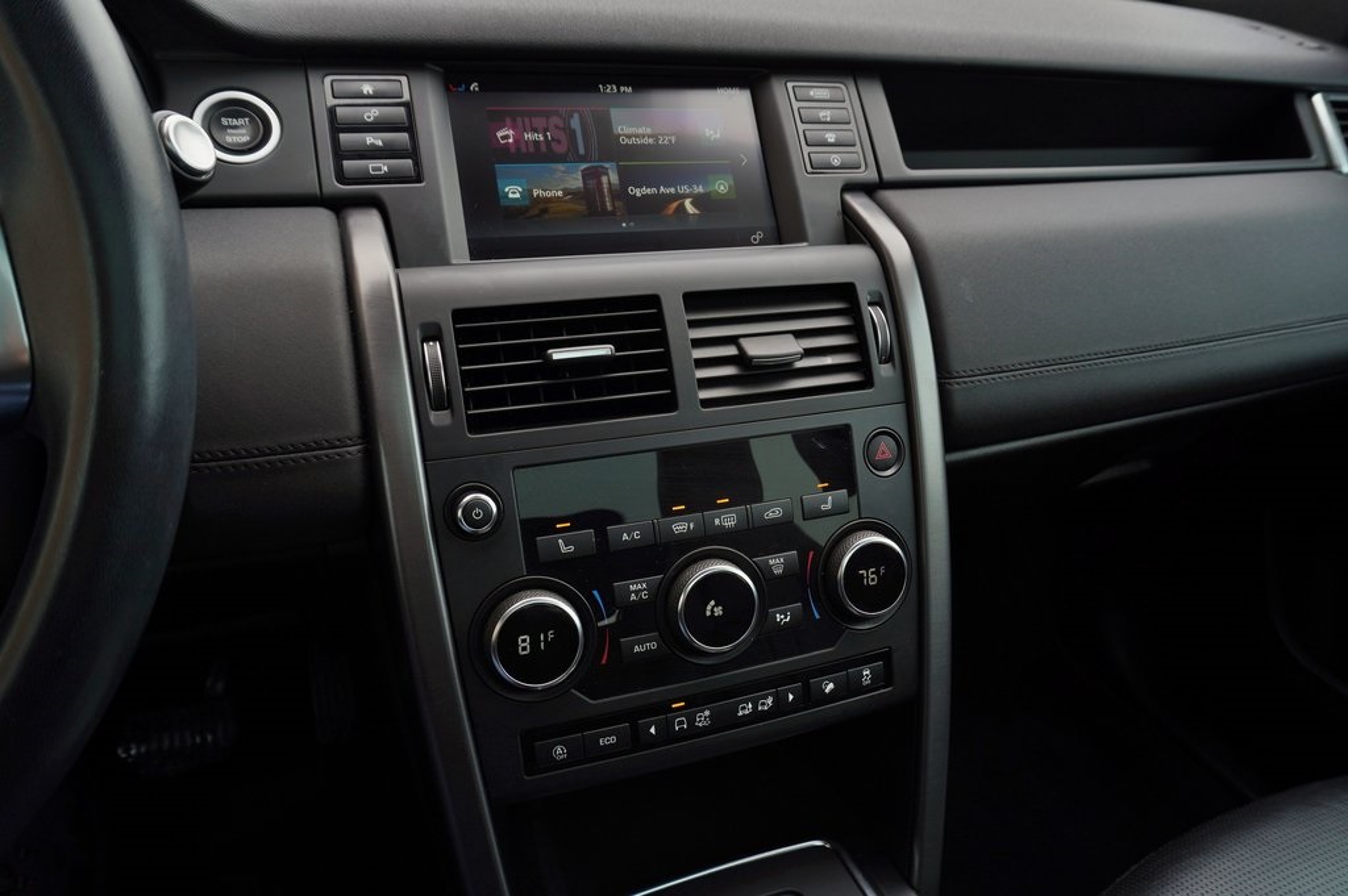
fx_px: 898
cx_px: 674
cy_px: 448
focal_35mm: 24
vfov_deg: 53.1
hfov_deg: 73.8
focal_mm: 16
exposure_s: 1/60
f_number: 6.3
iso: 100
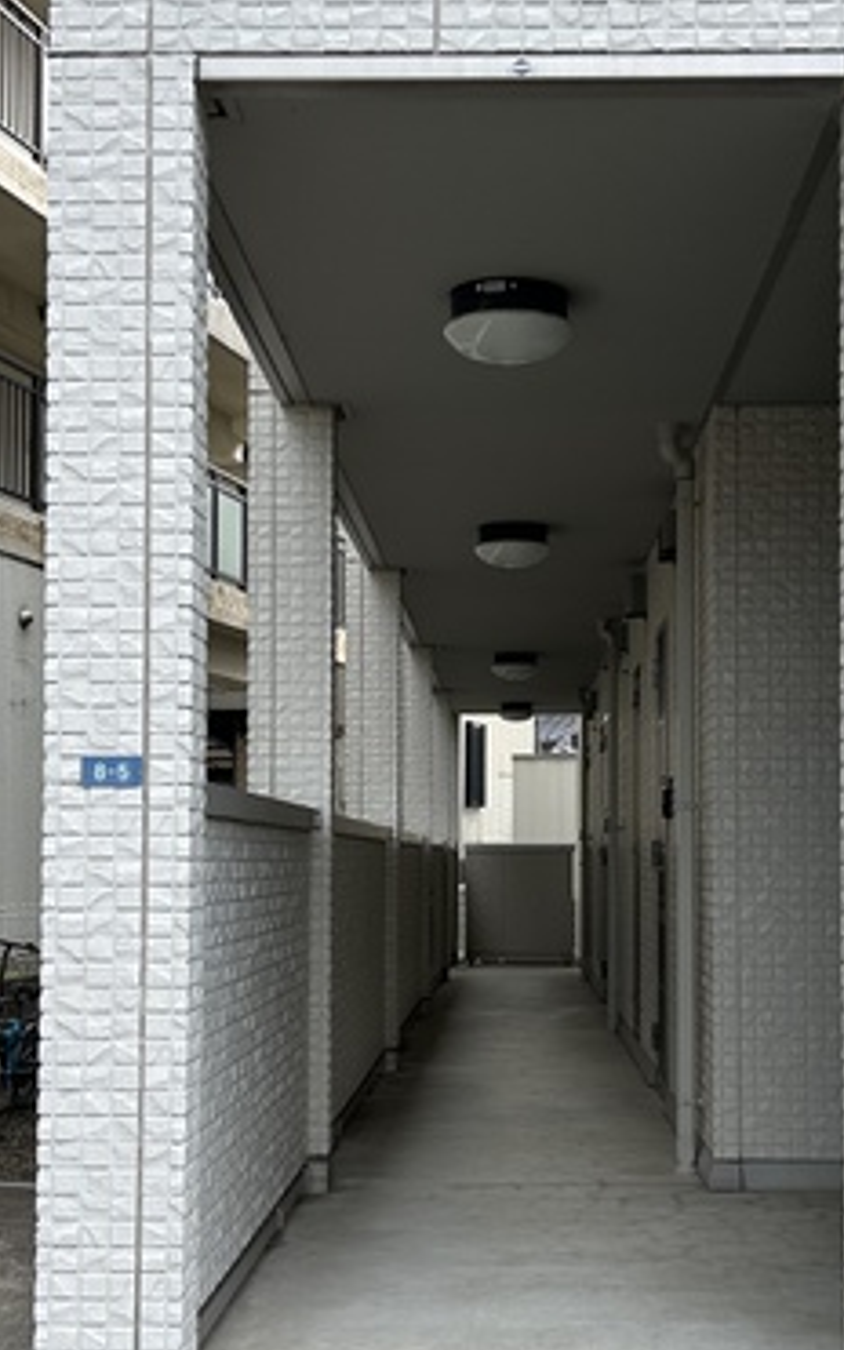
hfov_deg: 24.9
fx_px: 1913
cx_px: 484
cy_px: 762
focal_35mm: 52
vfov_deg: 38.8
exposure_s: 1/1135
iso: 50
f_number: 1.5
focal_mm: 5.7
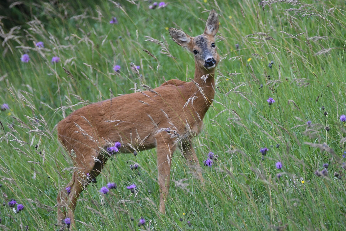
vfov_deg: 1.2
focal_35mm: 1114
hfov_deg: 1.9
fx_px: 10707
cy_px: 100
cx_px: 182
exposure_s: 1/250
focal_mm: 600
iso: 2500
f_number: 6.3
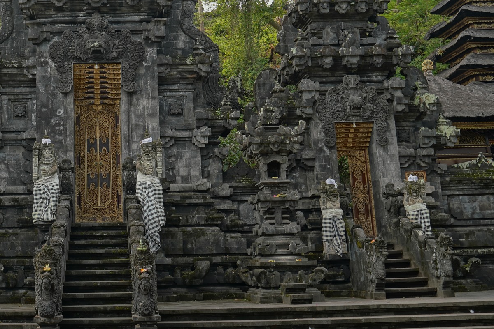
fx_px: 686
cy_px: 94
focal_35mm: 50
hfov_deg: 37.9
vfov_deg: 26.8
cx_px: 86
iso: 100
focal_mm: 24
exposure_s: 1/50
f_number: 6.3
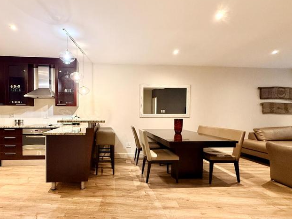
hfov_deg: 86.7
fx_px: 152
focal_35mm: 18
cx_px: 118
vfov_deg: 71.5
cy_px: 120
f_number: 2.2
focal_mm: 2.22
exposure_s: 1/50
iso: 400
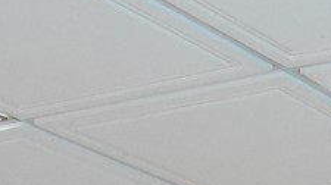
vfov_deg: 5.9
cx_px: 599
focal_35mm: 181
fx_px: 1587
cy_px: 667
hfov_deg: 11.1
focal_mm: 24
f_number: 4
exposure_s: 1/160
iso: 5000
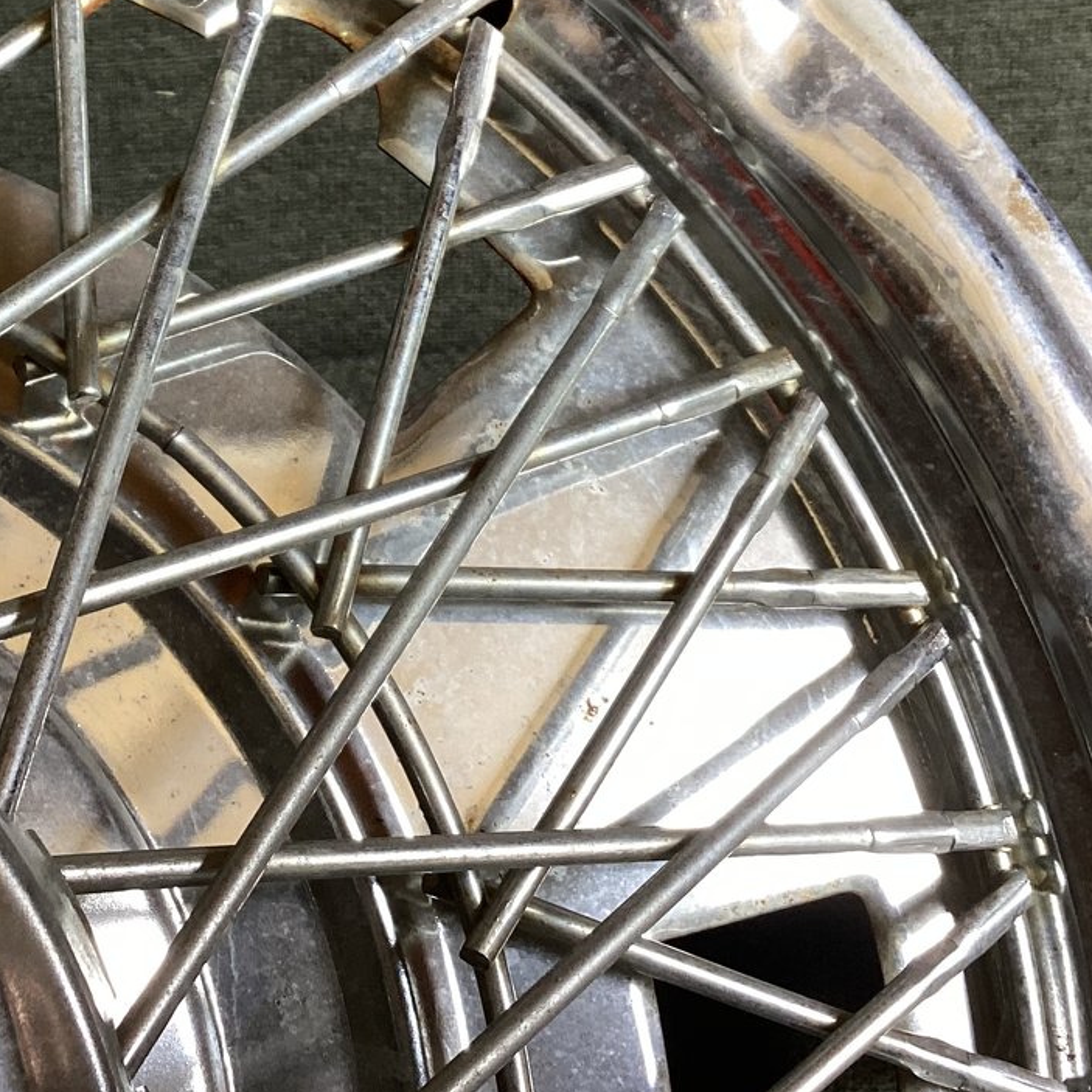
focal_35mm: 59
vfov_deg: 28.7
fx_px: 2106
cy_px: 293
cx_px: 403
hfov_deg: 29.0
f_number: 2.4
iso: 80
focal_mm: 3.3
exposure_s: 1/50
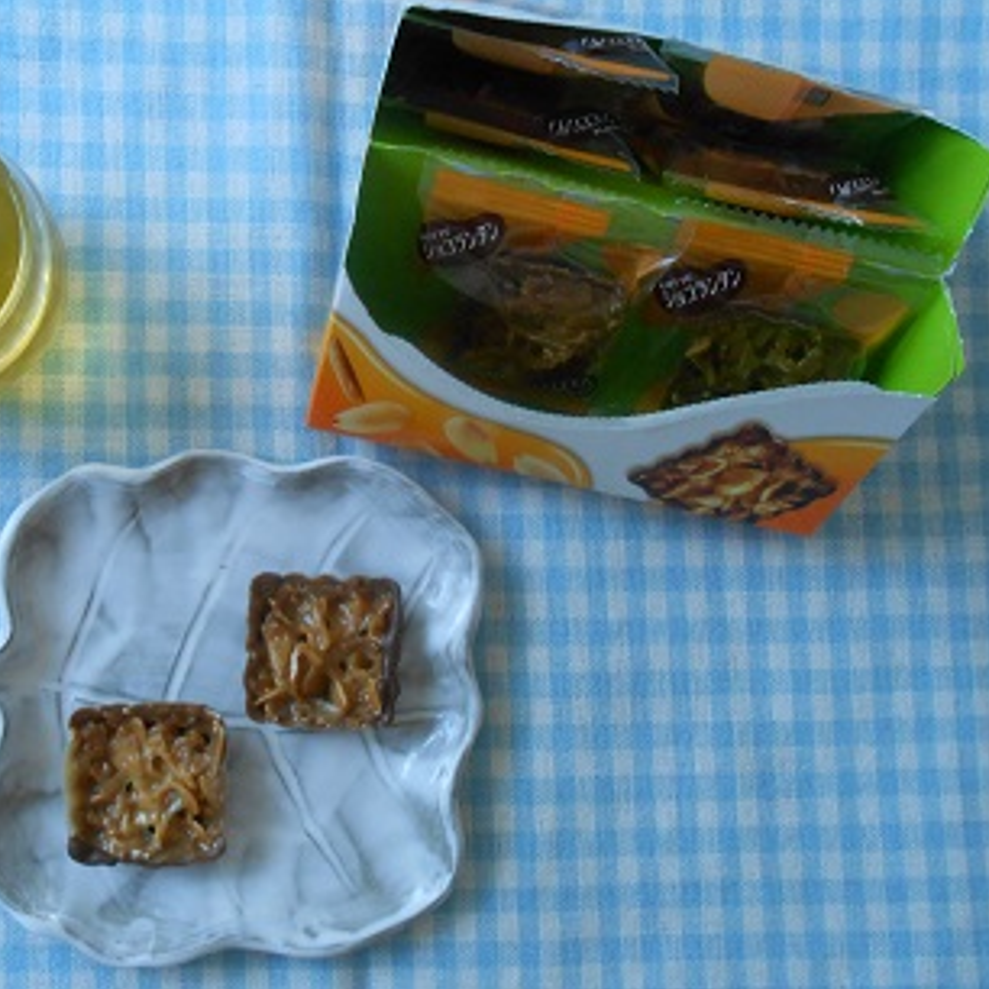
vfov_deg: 46.0
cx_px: 347
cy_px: 488
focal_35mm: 36
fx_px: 1164
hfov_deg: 45.5
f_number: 3.8
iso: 400
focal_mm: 5.3
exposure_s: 1/10
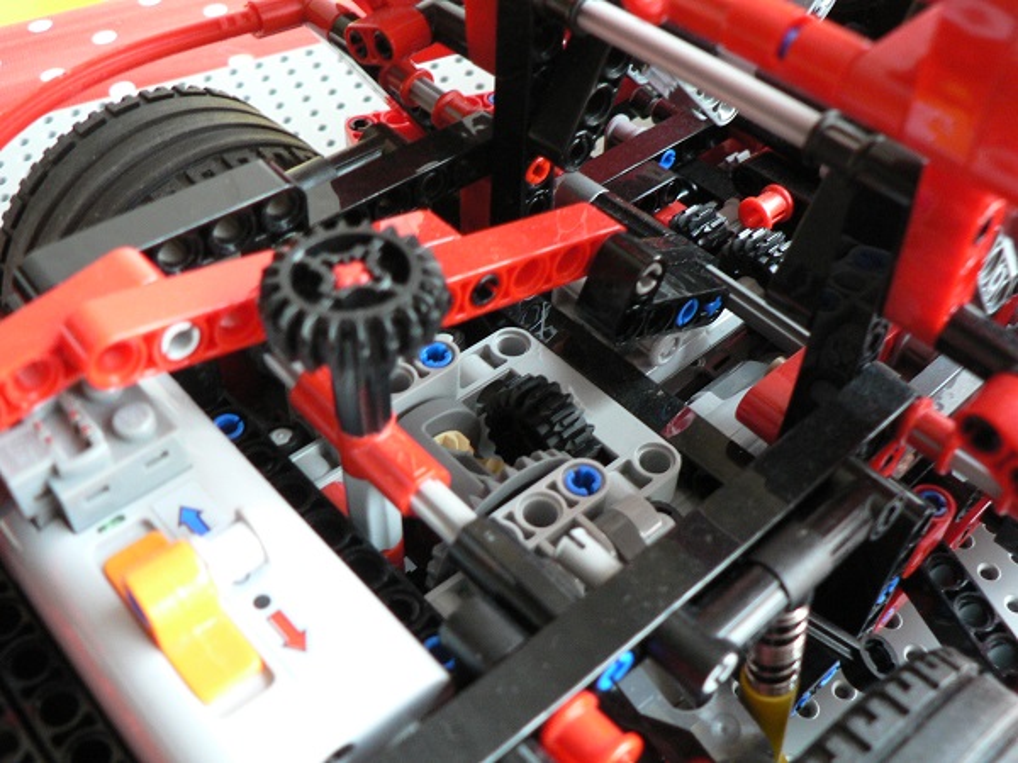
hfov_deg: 51.4
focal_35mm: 36
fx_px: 1059
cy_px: 382
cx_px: 509
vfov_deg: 39.7
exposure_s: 1/15
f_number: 2.8
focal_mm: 6
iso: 200
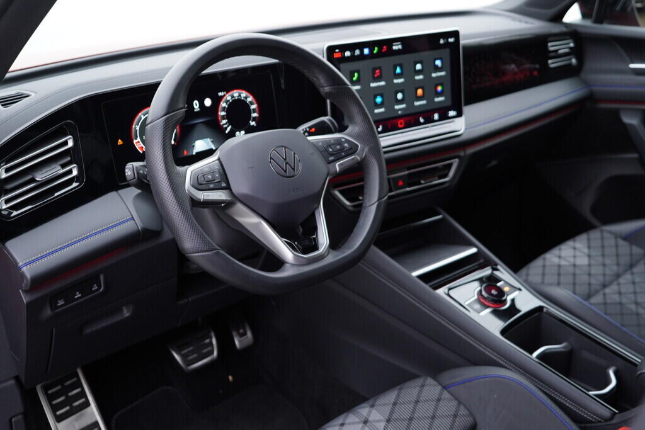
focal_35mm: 36
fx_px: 645
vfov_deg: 36.9
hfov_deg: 53.1
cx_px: 322
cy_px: 215
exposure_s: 1/40
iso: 200
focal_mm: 24
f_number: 2.8
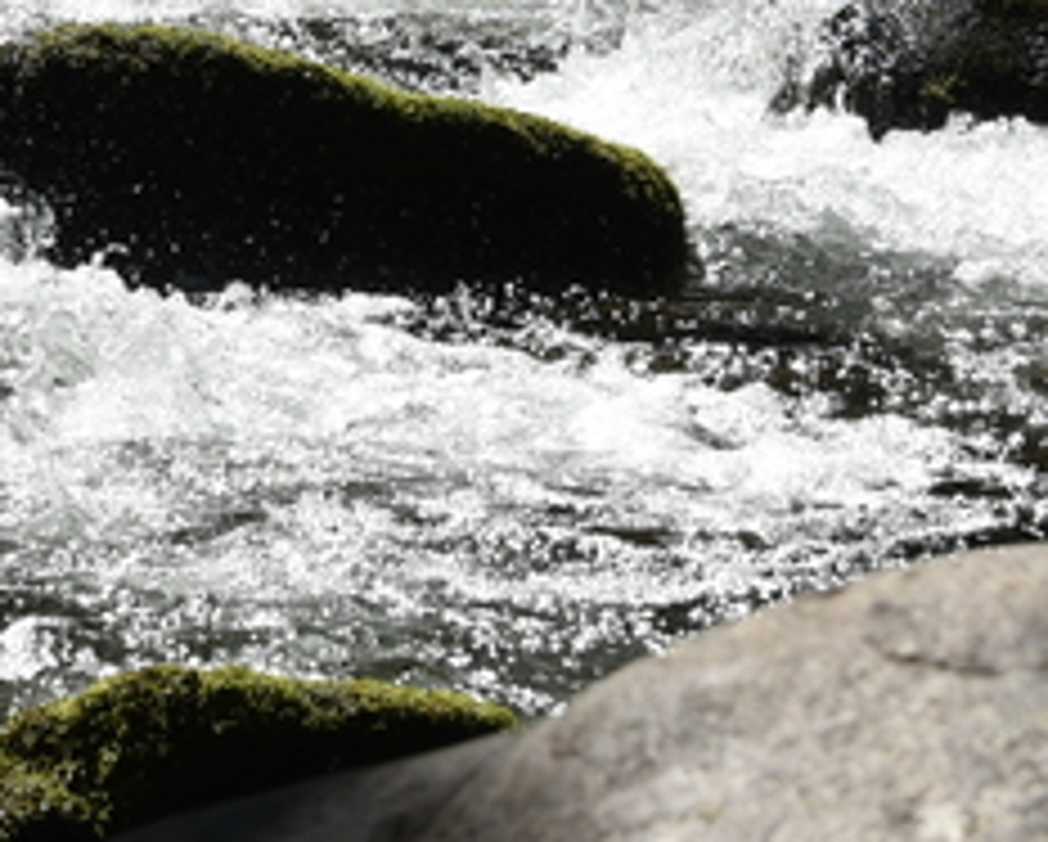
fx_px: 14720
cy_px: -540
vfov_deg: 3.3
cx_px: 846
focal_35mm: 474
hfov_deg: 4.1
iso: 100
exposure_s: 1/320
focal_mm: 92
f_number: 9
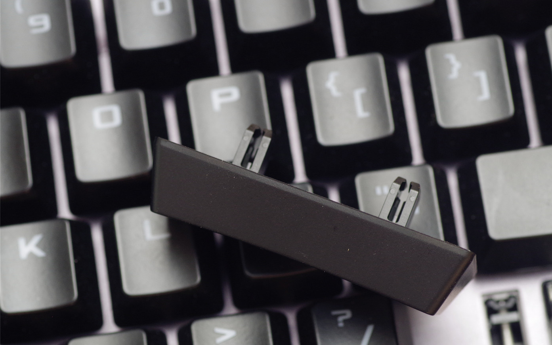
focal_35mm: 138
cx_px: 277
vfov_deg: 9.5
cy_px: 178
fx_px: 2076
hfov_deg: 15.1
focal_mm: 90
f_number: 7.1
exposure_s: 1/60
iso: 800
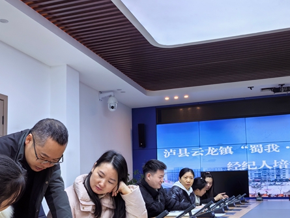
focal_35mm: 46
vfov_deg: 31.3
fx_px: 385
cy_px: 146
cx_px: 145
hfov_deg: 41.2
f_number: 1.9
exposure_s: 1/99.9
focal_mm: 5.52
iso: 80
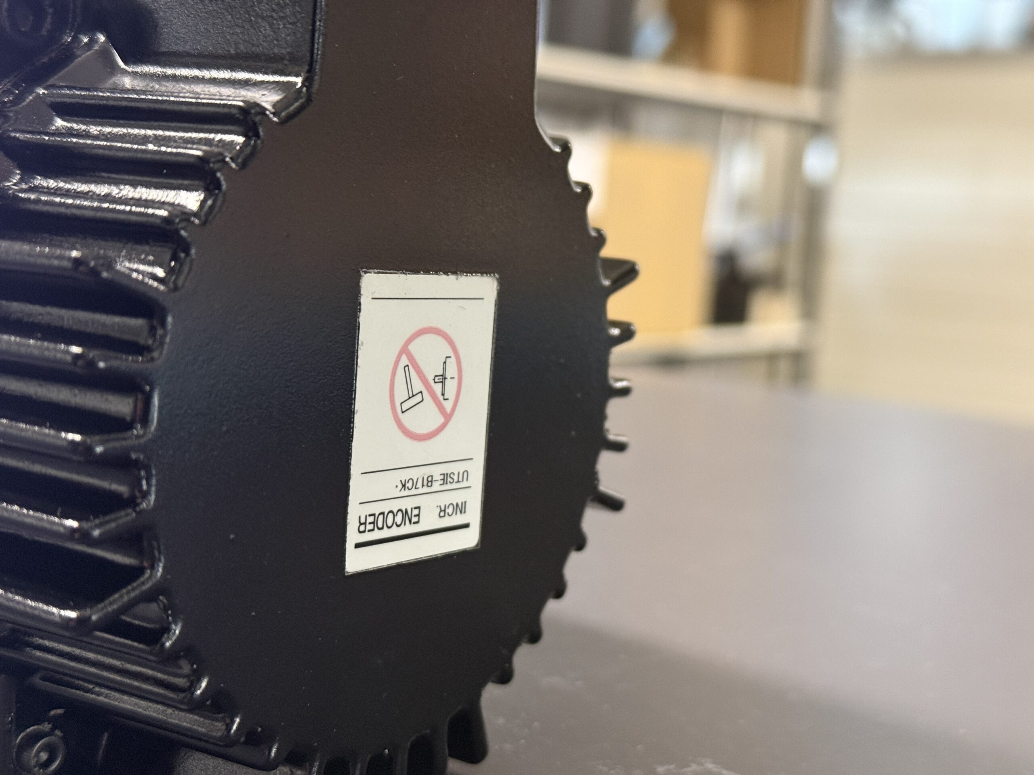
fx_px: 1434
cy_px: 388
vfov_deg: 30.3
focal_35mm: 48
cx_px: 517
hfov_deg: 39.7
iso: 320
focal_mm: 6.76
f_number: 1.78
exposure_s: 1/33
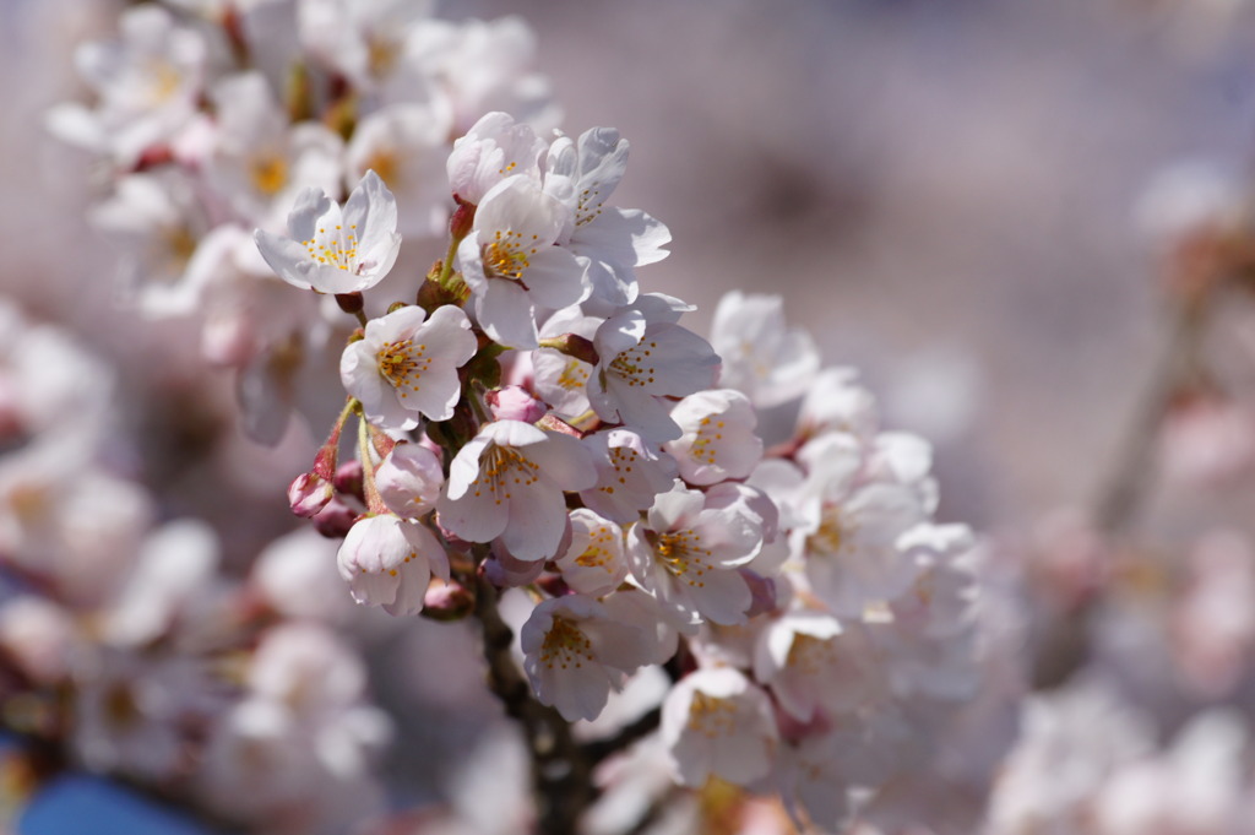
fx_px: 15674
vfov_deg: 3.1
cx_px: 628
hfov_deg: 4.6
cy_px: 418
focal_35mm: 450
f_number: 9
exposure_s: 1/800
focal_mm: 300
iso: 200
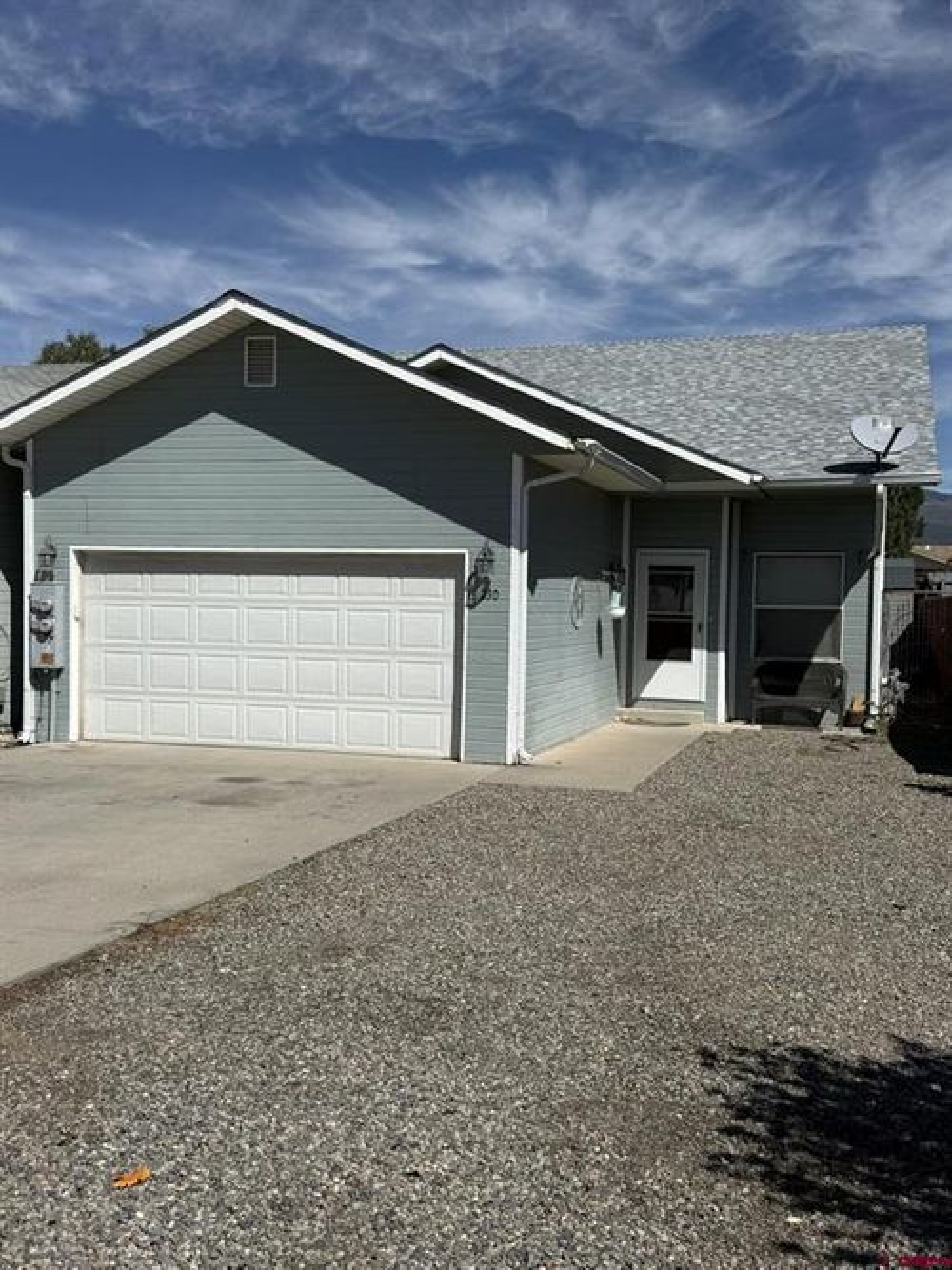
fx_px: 1284
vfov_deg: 52.6
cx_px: 476
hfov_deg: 40.7
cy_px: 635
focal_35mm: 35
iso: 80
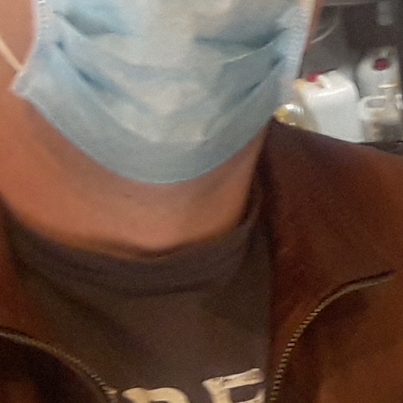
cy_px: -64
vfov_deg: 17.2
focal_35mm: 97
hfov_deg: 16.1
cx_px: 641
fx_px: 1278
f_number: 1.9
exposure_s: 1/17
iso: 100
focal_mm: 2
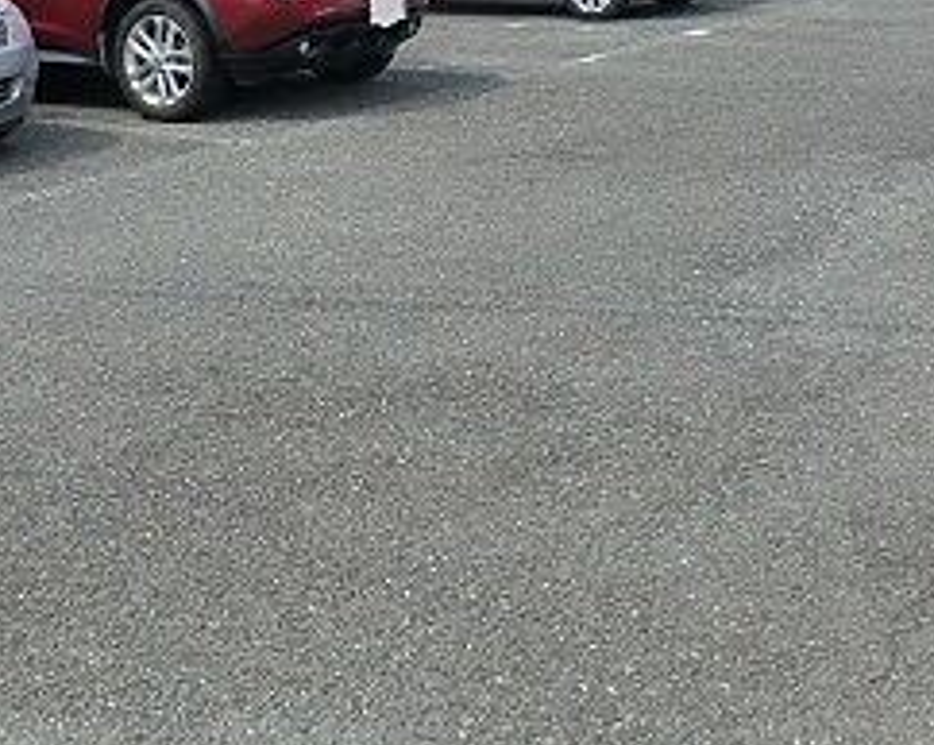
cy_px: -12
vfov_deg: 23.5
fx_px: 1712
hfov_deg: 30.5
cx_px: 452
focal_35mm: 62
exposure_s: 1/800
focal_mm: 4.3
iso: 80
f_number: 3.2
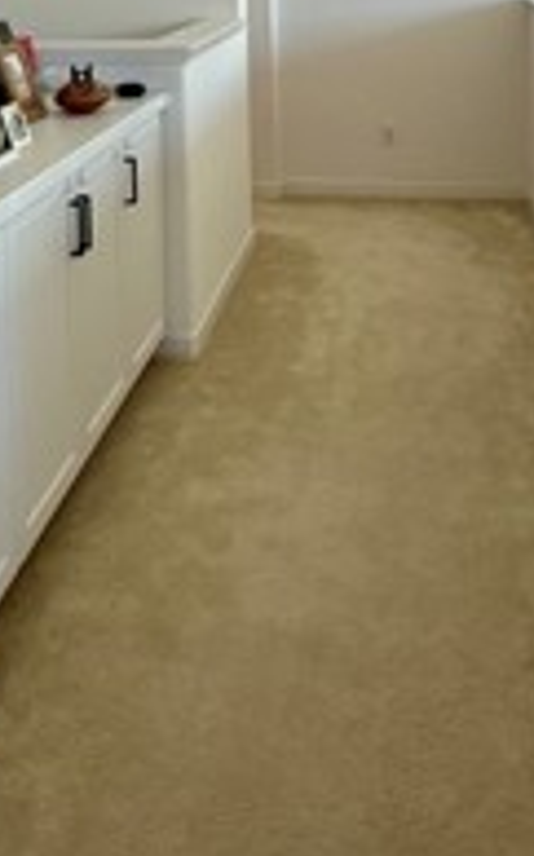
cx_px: 216
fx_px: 1143
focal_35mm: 49
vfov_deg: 37.8
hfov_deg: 26.3
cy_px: 53
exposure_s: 1/99
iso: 100
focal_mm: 2.22
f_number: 2.2
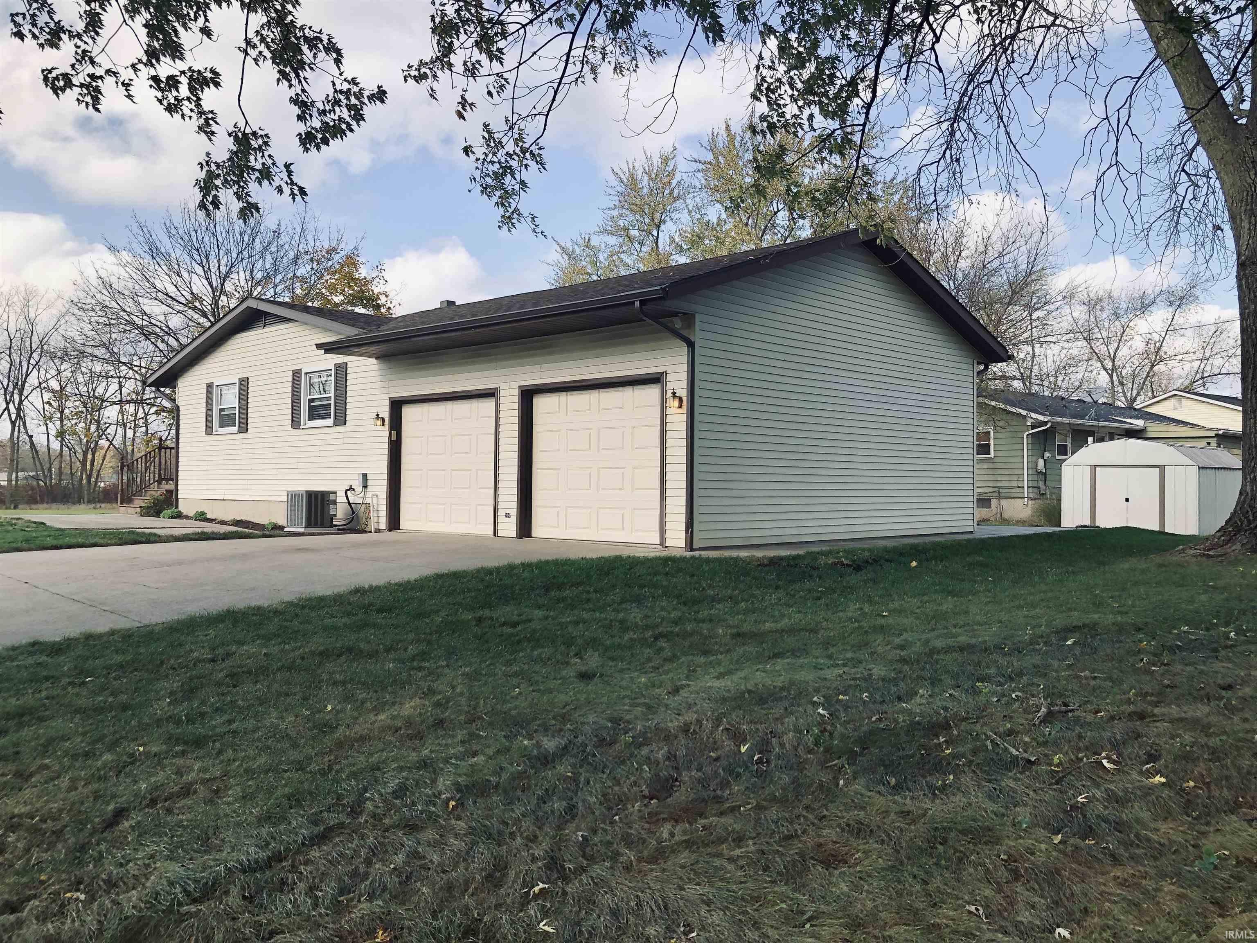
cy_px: 472
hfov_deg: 63.4
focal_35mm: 28
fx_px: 1017
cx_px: 628
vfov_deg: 49.7
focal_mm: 3.99
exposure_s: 1/1116
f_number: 1.8
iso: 20
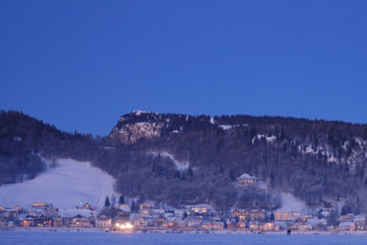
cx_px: 270
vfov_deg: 16.4
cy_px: 178
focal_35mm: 83
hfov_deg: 24.3
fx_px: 846
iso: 100
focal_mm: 31
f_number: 4
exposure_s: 1/1.3
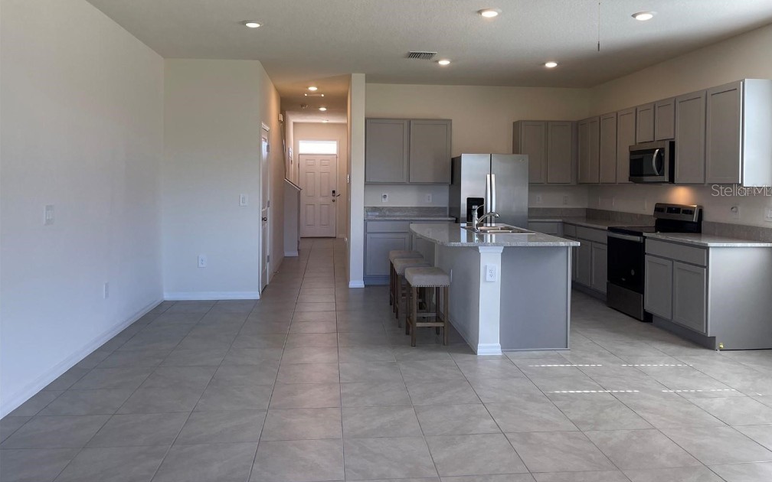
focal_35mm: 28
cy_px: 190
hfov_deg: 66.5
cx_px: 391
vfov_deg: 44.3
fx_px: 589
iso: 64
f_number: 1.6
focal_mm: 5.1
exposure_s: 1/120
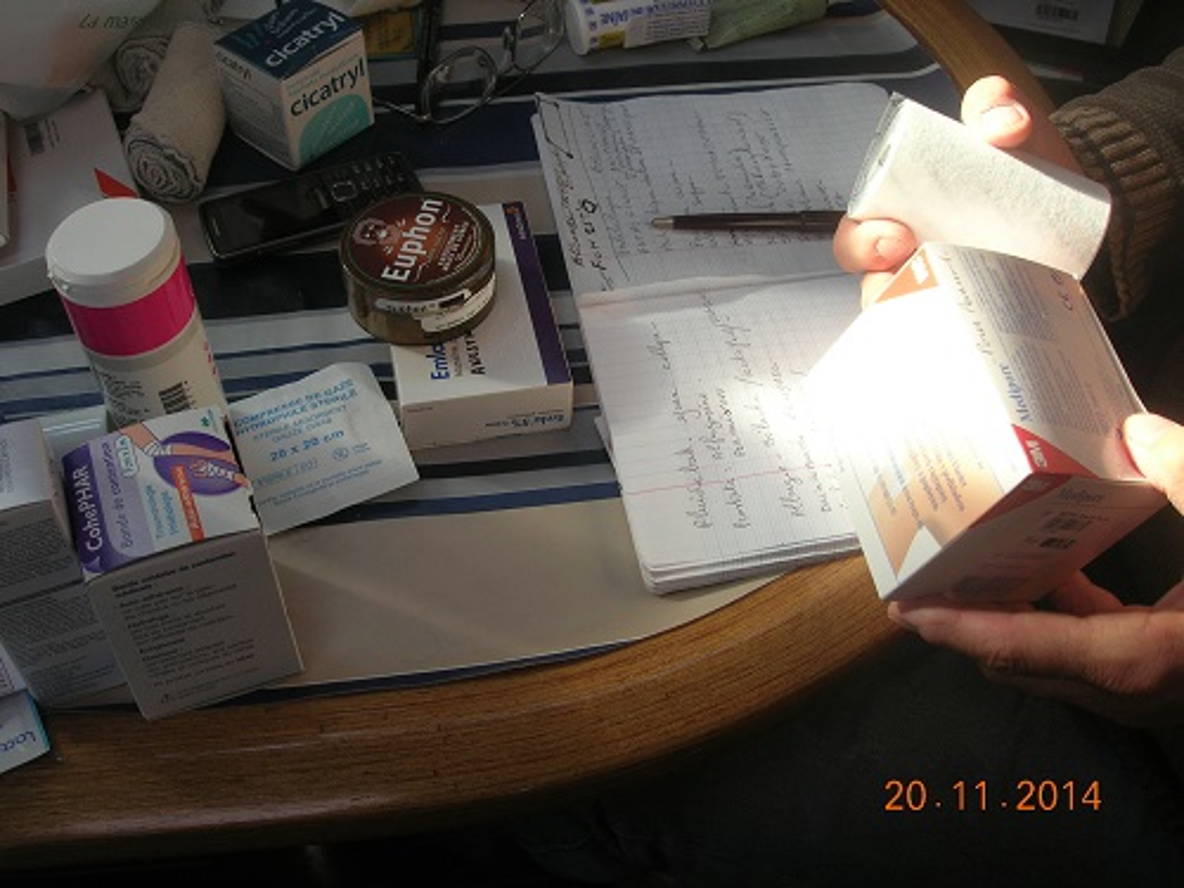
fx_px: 1300
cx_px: 592
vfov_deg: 37.7
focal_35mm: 38
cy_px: 444
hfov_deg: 49.0
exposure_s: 1/34.2
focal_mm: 7.8
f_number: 4.8
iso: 64
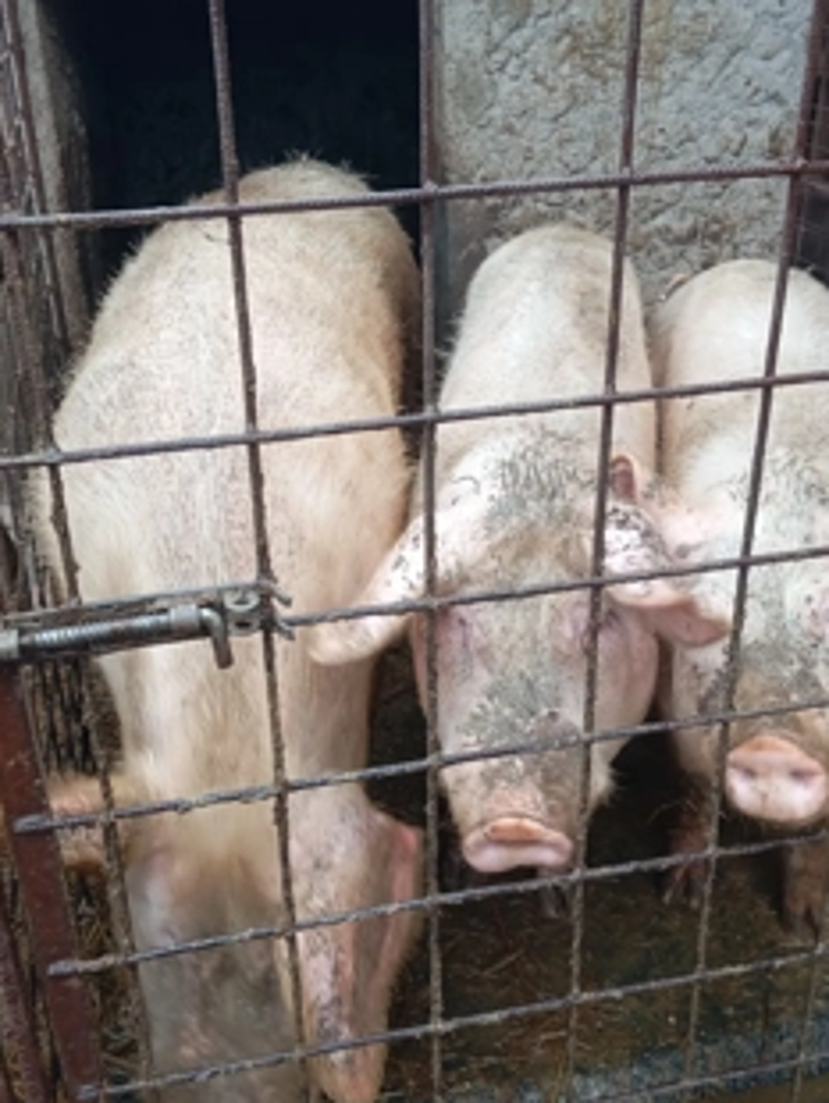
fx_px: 1148
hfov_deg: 39.7
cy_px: 534
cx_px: 402
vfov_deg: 51.3
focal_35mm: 36
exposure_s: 1/50
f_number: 1.8
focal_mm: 4.22
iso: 682
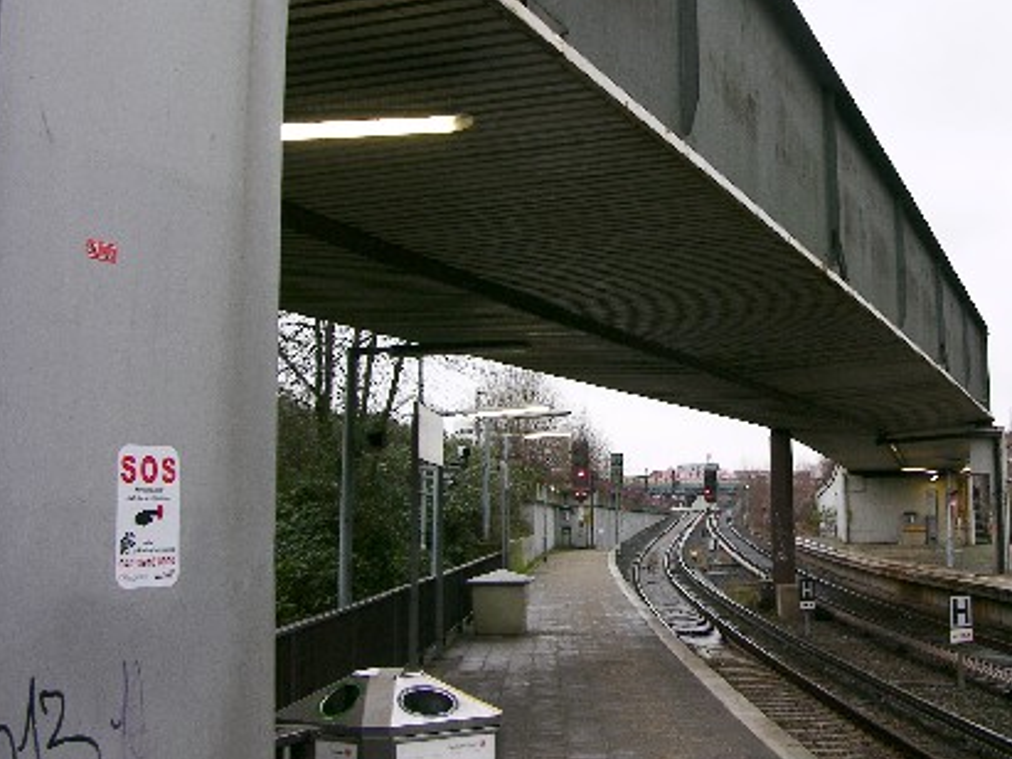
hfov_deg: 37.6
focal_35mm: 50
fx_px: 1461
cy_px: 278
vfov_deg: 29.0
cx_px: 713
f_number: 3.5
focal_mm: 8.9
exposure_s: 1/30.9
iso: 50
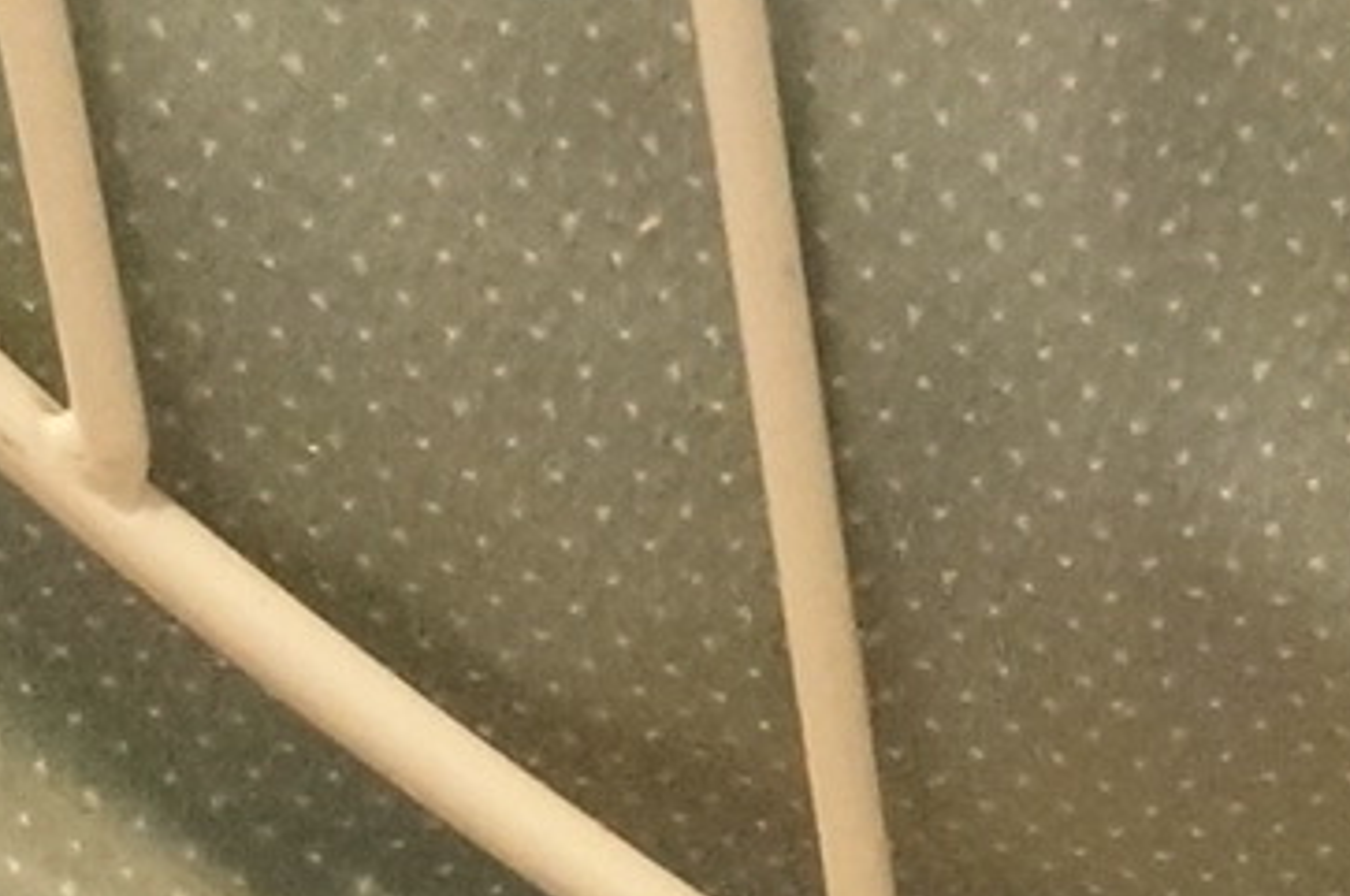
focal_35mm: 263
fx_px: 9849
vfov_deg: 5.2
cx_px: 2864
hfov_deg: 7.5
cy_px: -561
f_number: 4.5
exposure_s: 1/50
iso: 3200
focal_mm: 26
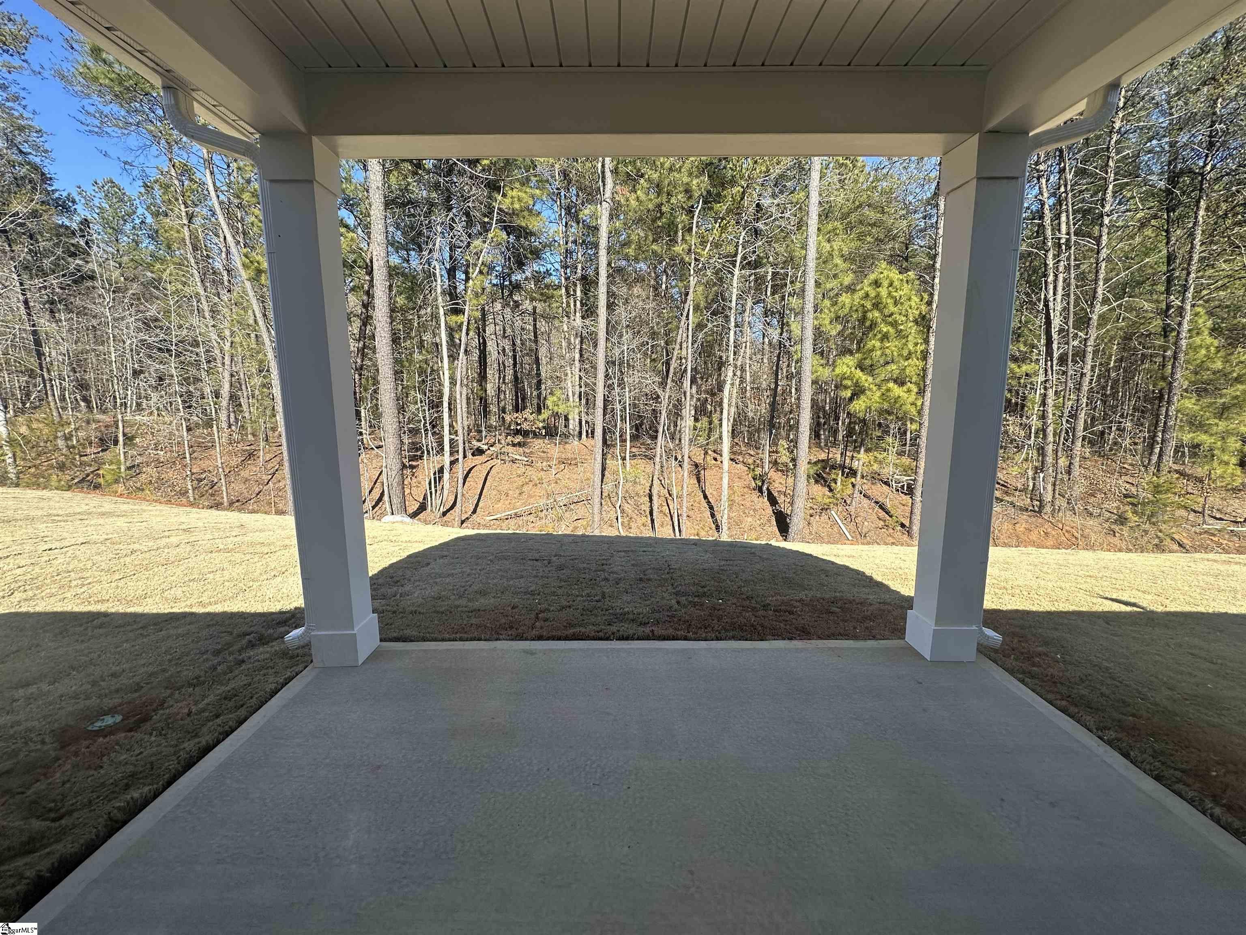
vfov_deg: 85.7
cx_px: 623
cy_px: 468
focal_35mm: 14
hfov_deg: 102.1
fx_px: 504
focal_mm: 2.22
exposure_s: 1/812
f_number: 2.2
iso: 40
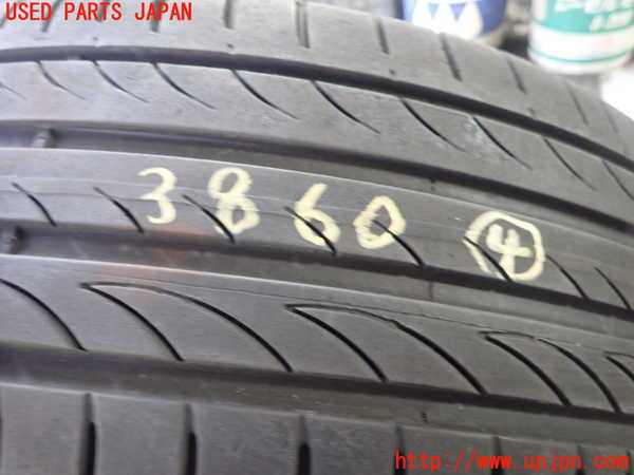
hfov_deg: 69.4
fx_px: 458
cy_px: 238
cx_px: 317
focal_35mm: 25
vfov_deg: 54.9
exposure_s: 1/30
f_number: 2
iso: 400
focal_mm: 4.5
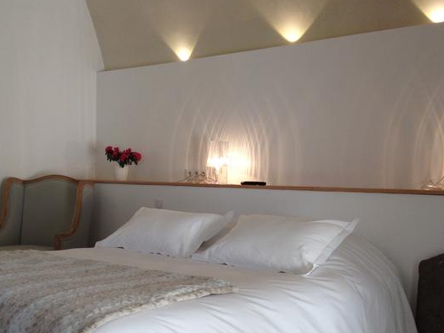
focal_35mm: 53
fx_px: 680
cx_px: 205
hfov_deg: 36.2
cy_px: 219
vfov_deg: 27.4
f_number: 2.4
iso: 64
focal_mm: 4.28
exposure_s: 1/60
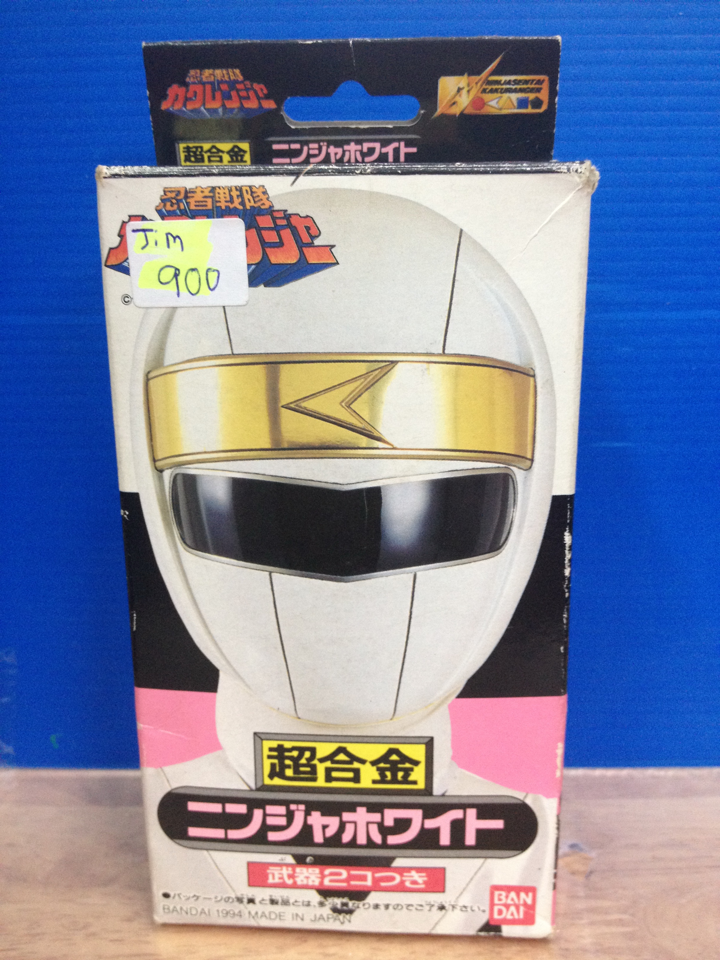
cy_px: 480
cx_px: 360
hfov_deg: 40.7
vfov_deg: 52.6
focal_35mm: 35
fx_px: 971
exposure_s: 1/20
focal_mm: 4.28
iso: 200
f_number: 2.4
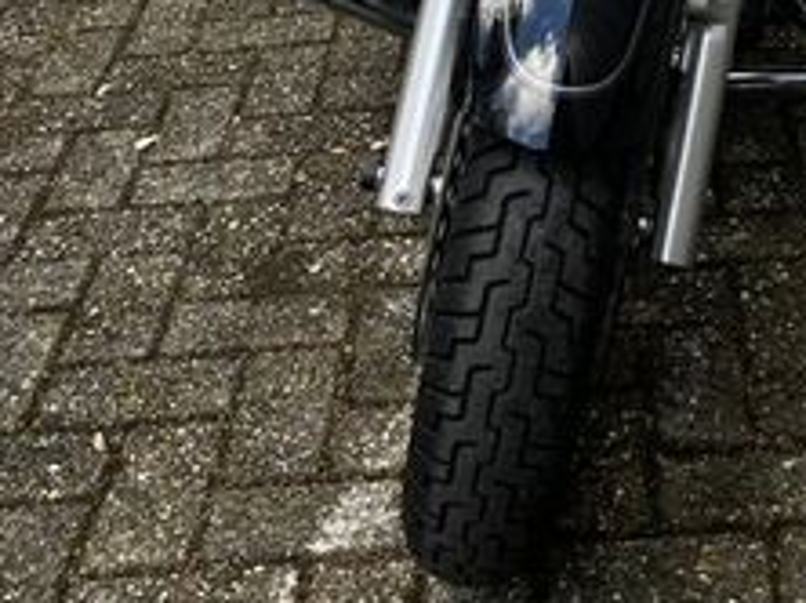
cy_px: -149
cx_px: 683
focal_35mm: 75
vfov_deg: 18.4
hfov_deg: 25.4
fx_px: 1744
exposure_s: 1/144
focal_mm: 5.1
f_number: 1.6
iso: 32
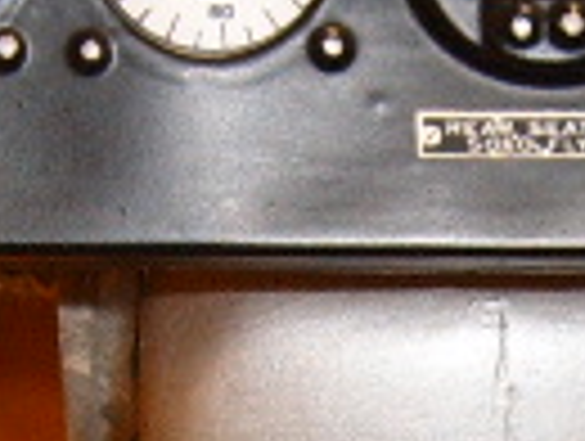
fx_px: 3081
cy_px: 666
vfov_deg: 8.0
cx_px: 320
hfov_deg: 10.8
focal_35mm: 182
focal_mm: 6.2
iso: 141
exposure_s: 1/30
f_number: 2.9
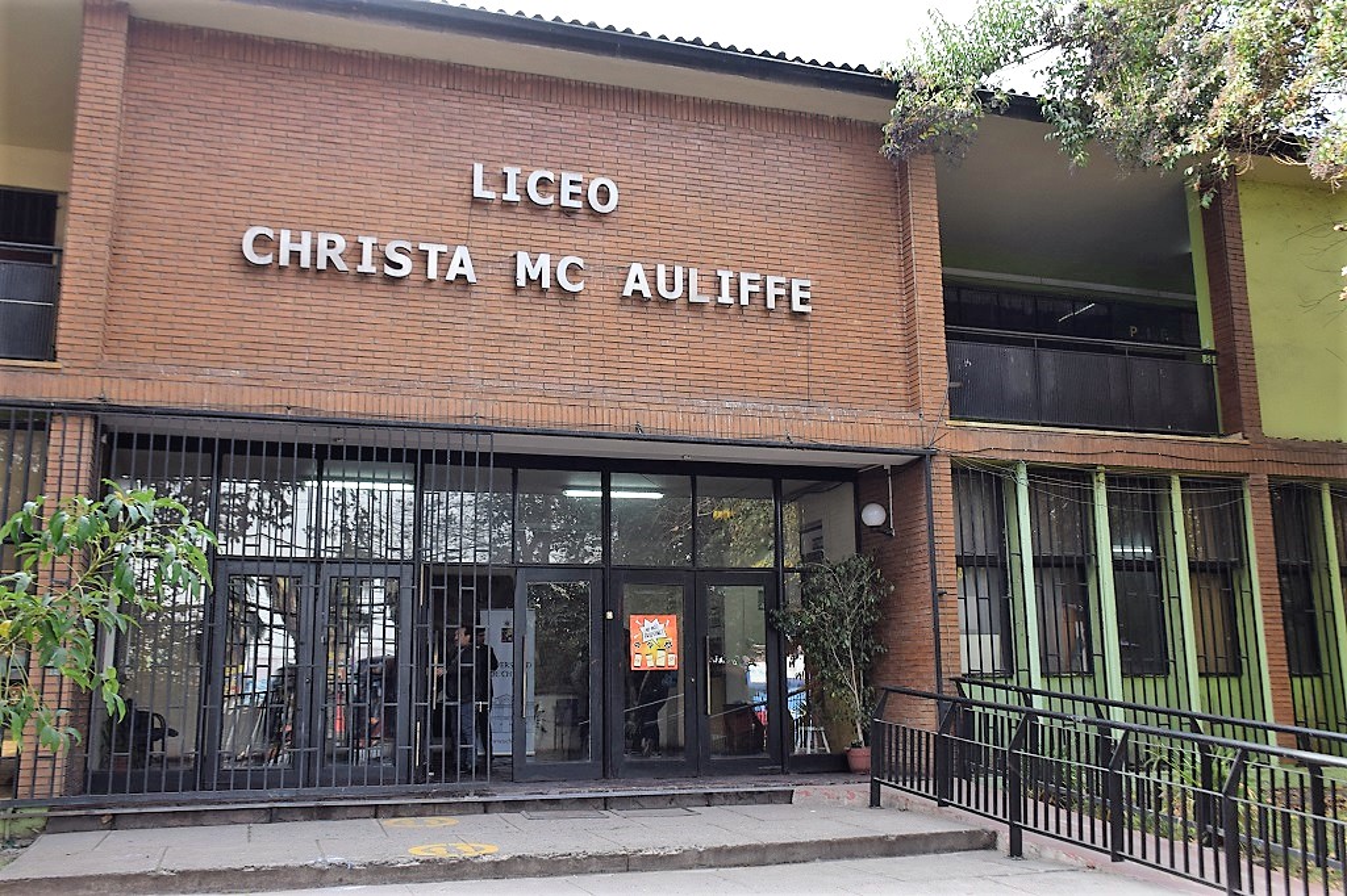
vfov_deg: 38.3
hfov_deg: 55.1
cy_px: 448
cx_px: 674
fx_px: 1290
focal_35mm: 34
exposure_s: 1/100
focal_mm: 23
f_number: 9
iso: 400
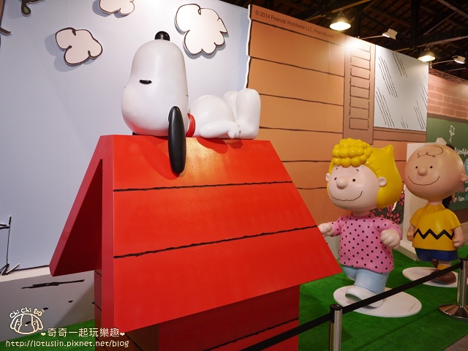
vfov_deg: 49.7
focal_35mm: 28
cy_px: 176
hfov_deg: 63.4
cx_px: 234
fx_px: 379
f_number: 2.5
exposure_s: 1/60
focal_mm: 14
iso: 125
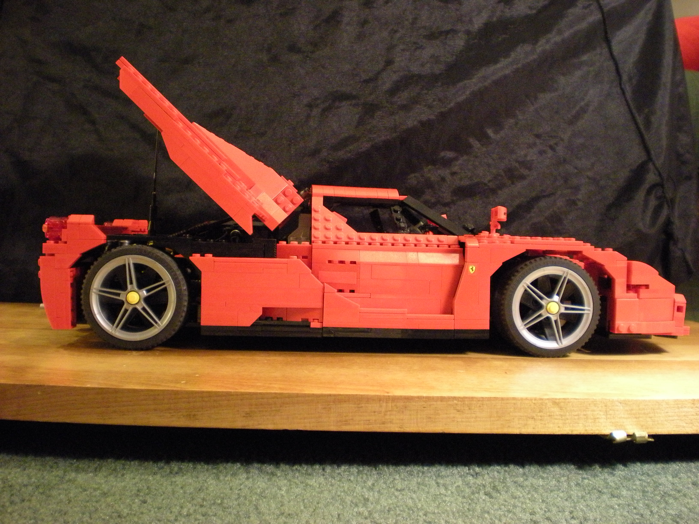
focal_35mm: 38
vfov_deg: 37.7
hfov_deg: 49.0
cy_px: 262
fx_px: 767
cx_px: 350
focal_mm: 6.3
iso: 523
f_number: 3.1
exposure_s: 1/8
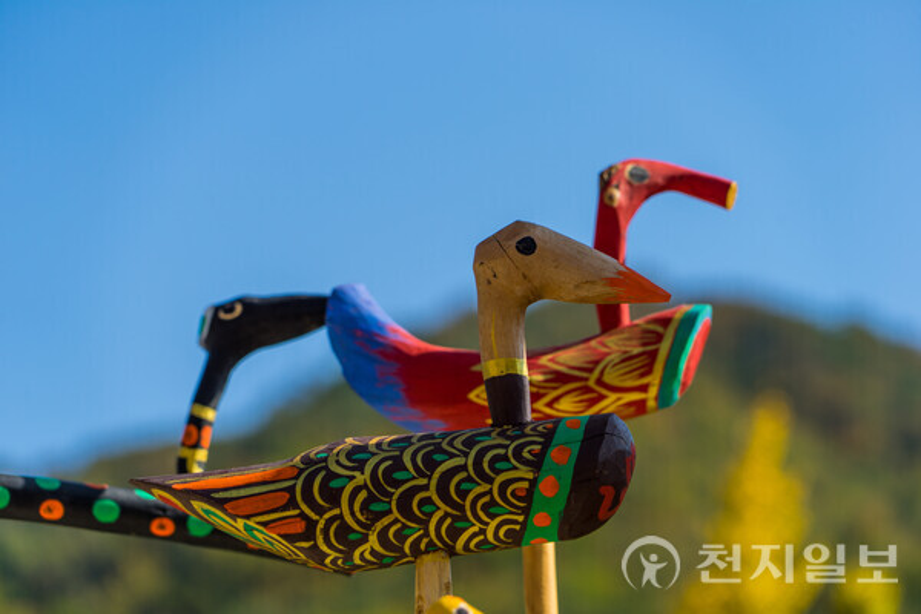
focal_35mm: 240
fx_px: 6140
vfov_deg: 5.7
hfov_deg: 8.6
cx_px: 460
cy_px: 307
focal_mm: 240
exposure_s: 1/250
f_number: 8
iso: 125
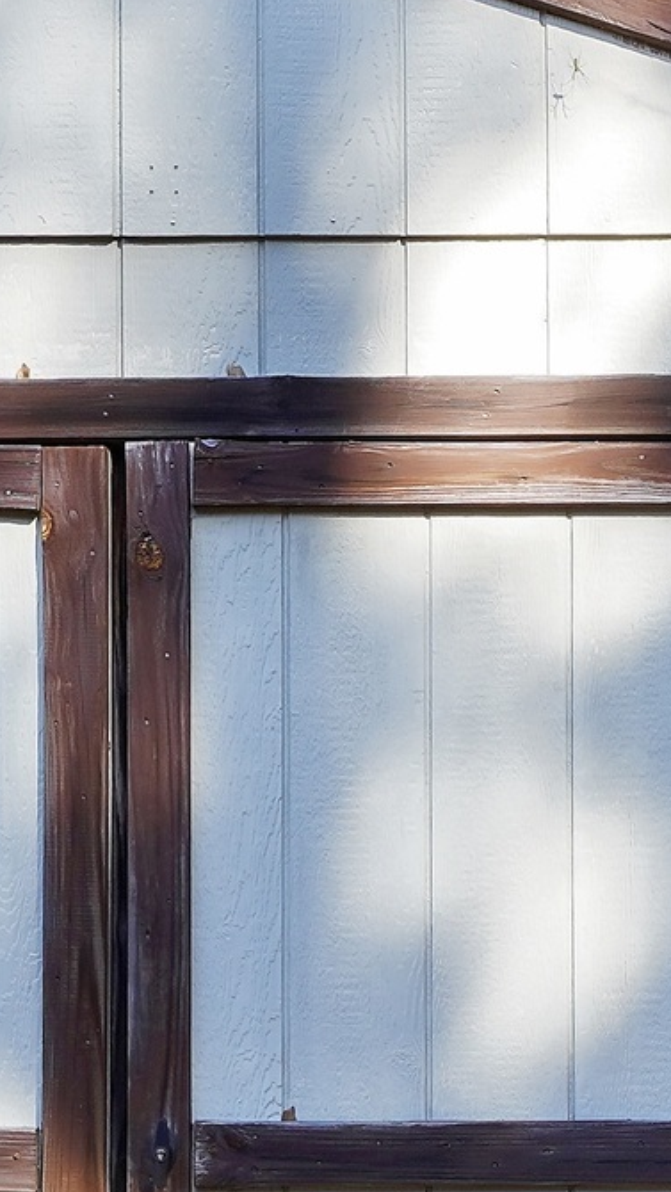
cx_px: 422
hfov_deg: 16.7
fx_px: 2277
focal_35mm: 72
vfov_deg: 29.2
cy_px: 767
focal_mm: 10
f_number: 4.5
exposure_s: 1/80
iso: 100
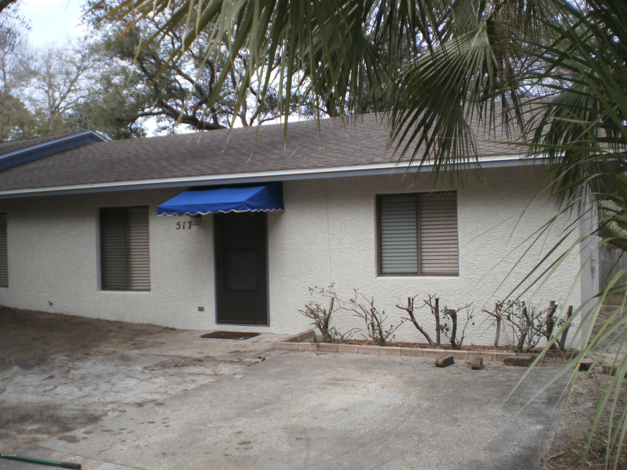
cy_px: 235
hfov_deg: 51.4
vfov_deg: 39.7
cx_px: 314
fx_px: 652
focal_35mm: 36
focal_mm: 6.3
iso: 100
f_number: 3.1
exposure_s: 1/400
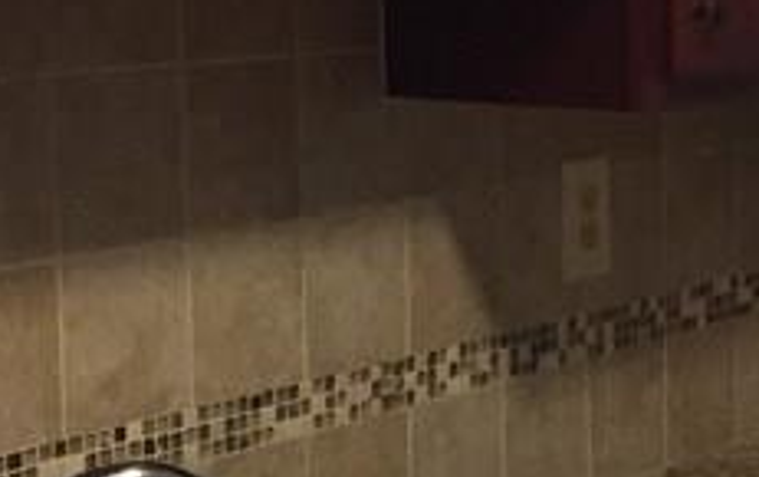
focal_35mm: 136
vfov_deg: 9.7
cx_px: 982
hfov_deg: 14.7
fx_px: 2817
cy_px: 296
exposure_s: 1/30
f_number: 2.2
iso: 200
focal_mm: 4.15
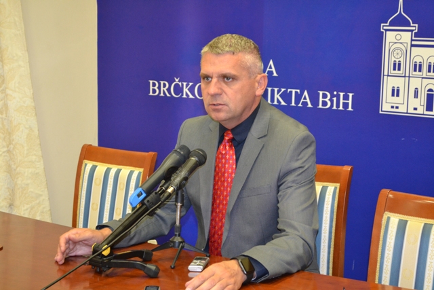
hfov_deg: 29.2
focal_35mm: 69
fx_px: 832
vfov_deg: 19.7
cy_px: 145
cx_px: 217
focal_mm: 46
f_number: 5.3
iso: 2200
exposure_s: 1/60
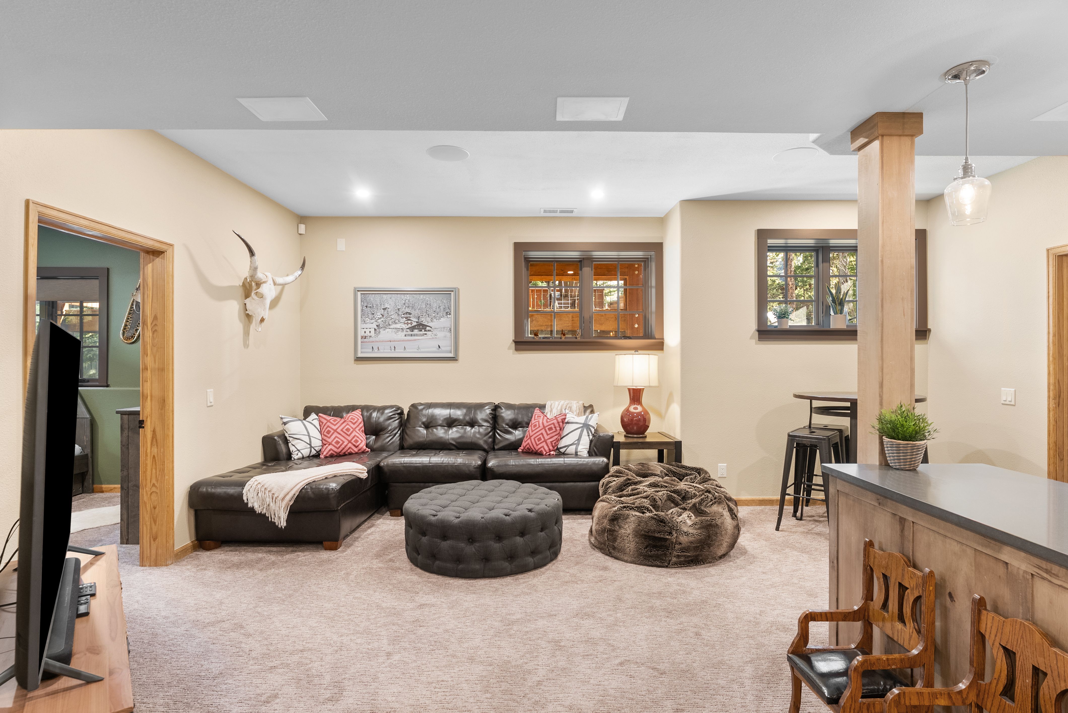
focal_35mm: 18
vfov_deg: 66.9
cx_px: 534
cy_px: 356
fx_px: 540
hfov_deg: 89.3
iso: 250
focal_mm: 18.2
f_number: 7.1
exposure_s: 1/20
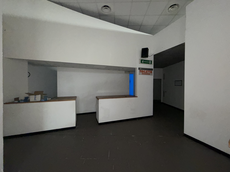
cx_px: 115
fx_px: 93
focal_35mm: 14
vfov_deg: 85.7
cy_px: 86
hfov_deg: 102.1
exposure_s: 1/33
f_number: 2.2
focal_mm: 2.22
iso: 500
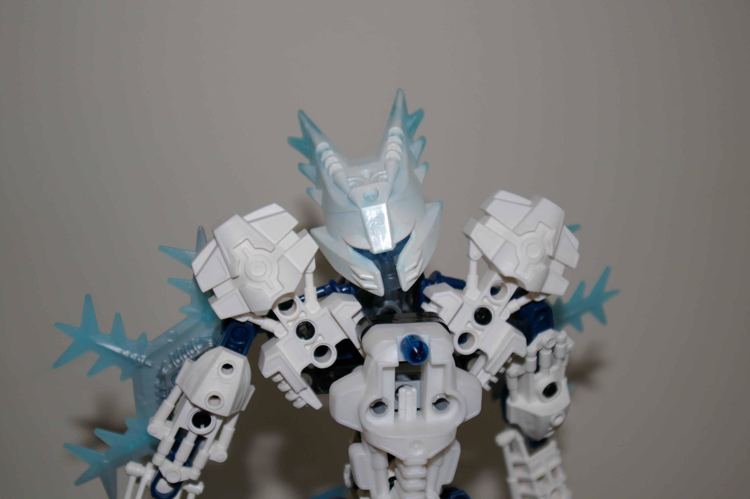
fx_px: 1249
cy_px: 250
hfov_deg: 33.4
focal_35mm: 60
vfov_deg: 22.6
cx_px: 375
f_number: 4.5
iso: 200
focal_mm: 40
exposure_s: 1/60
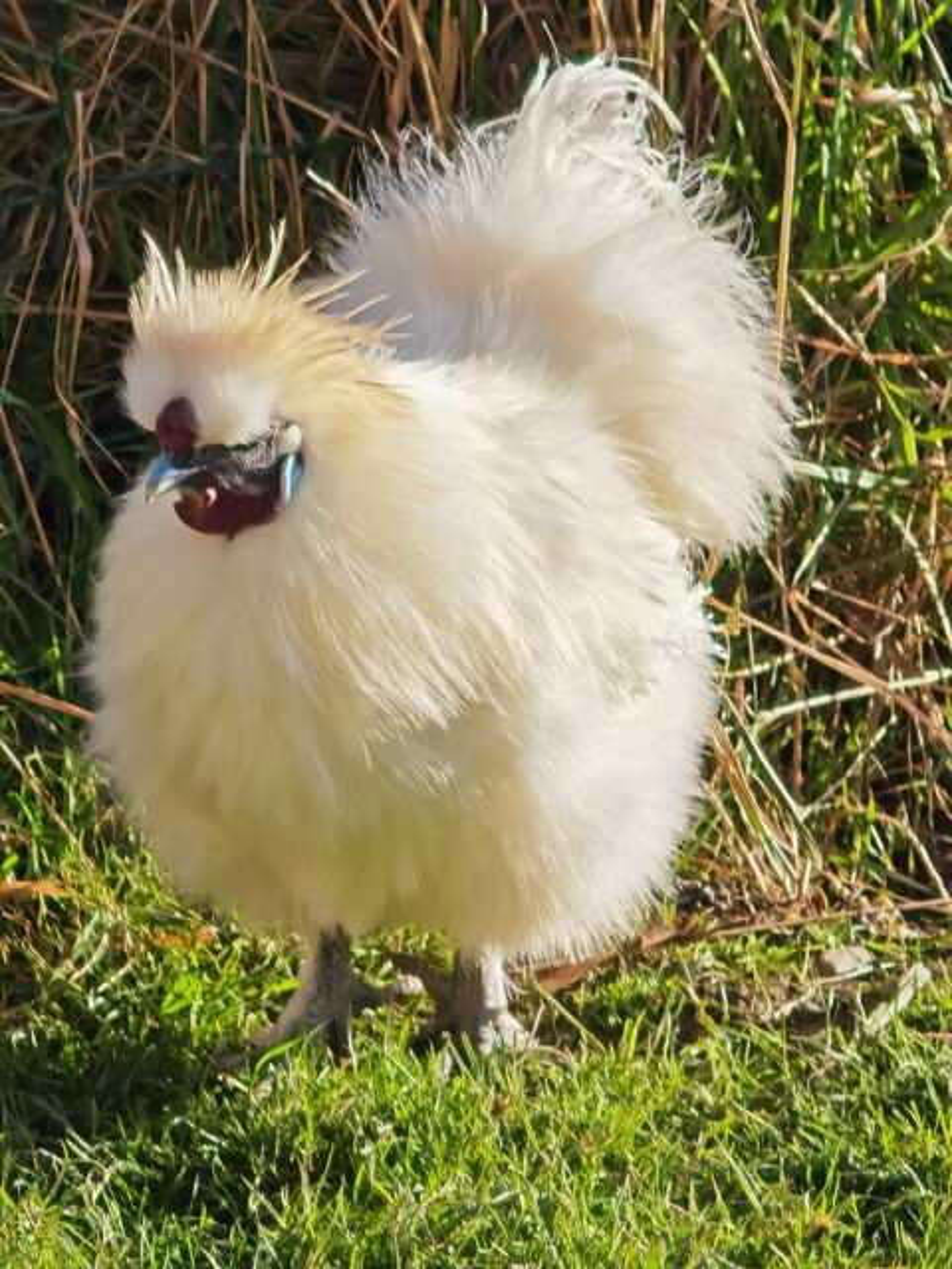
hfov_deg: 4.8
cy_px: 634
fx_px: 11441
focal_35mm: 312
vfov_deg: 6.4
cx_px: 476
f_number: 3
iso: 50
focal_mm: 14.92
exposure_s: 1/470
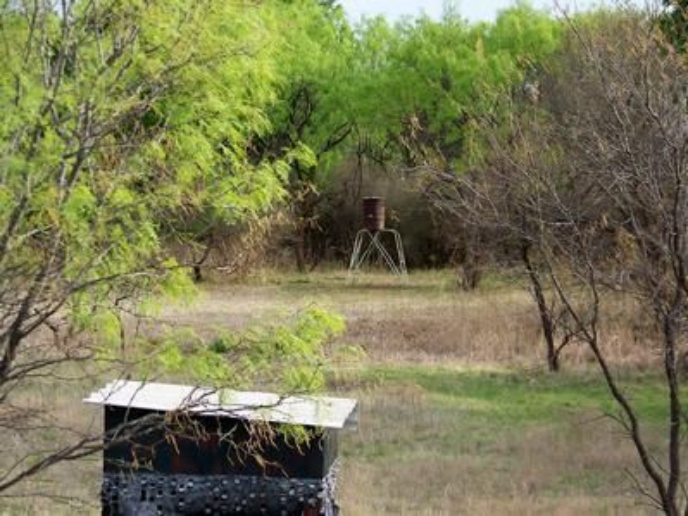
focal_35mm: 137
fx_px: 2722
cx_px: 344
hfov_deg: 14.4
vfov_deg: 10.8
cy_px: 258
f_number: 3.2
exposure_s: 1/200
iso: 64
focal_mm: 22.2
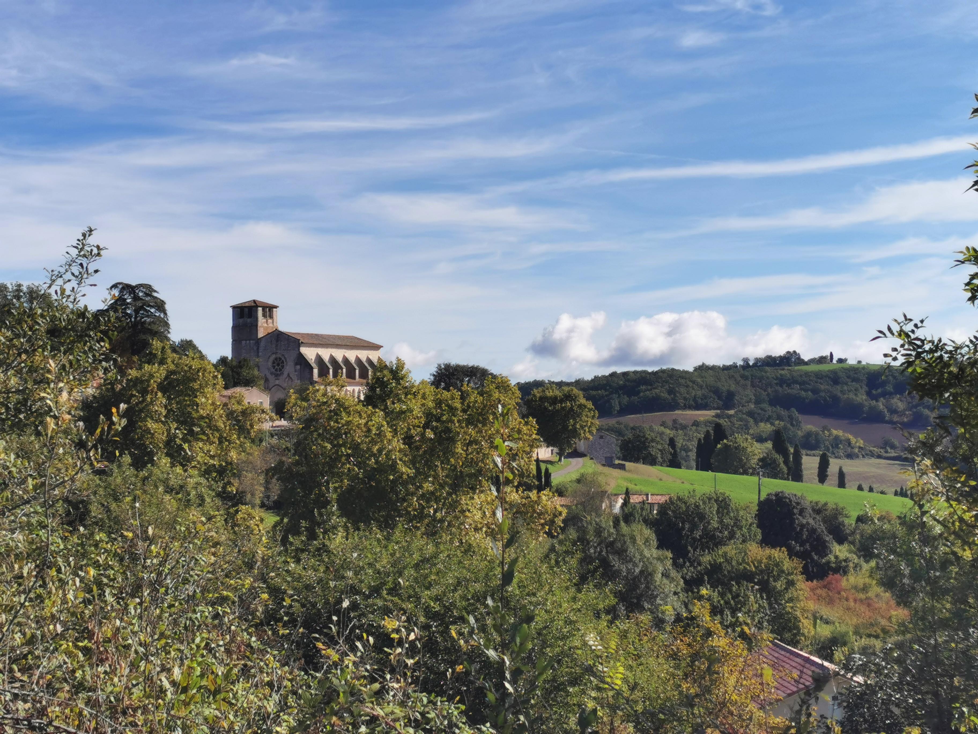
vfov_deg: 25.7
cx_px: 489
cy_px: 367
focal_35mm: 57
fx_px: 1610
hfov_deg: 33.8
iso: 50
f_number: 1.6
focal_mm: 5.56
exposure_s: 1/6250
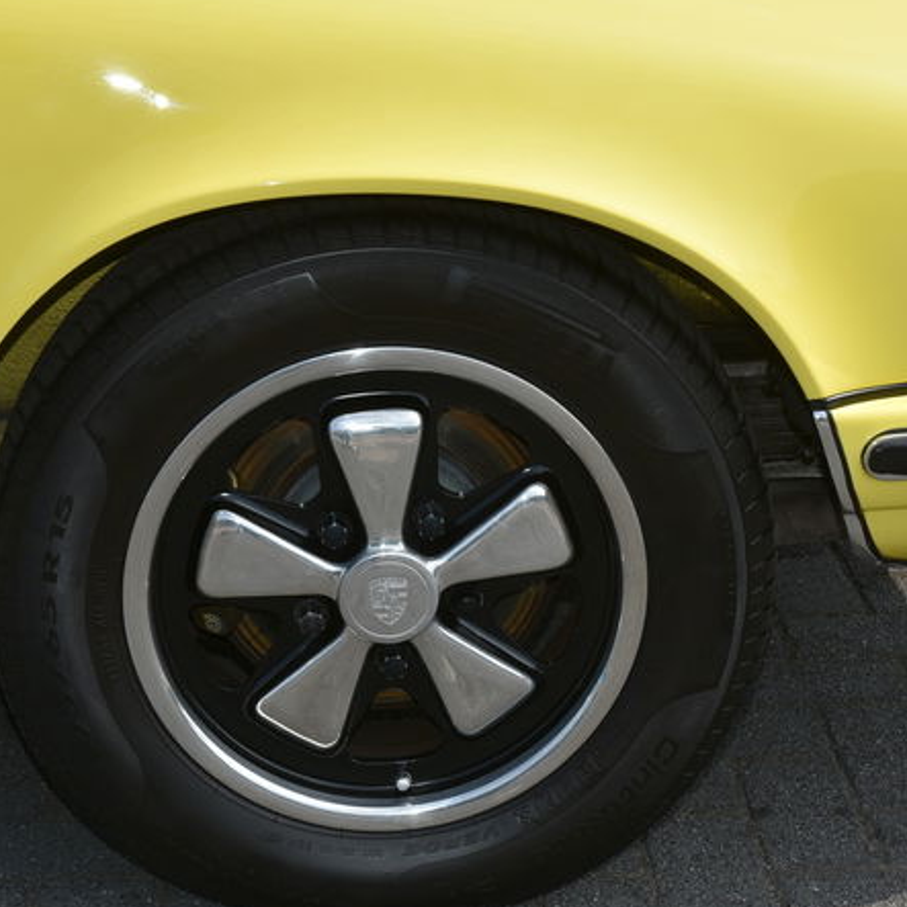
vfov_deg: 20.6
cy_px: 464
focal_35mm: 84
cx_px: 516
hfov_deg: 20.6
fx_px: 2490
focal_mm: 38
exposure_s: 1/250
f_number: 9
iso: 100
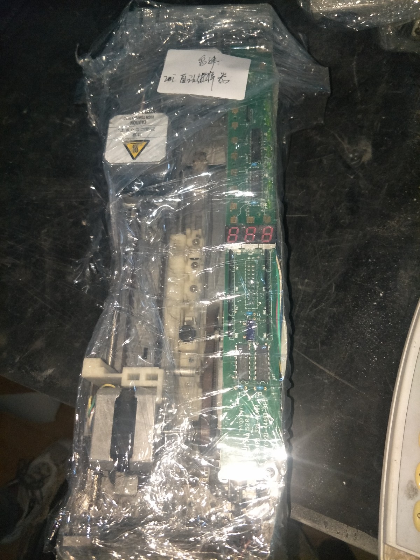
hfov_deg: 61.1
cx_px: 210
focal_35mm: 22
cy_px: 280
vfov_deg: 76.4
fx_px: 356
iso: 377
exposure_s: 1/25
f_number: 1.7
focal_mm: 3.79
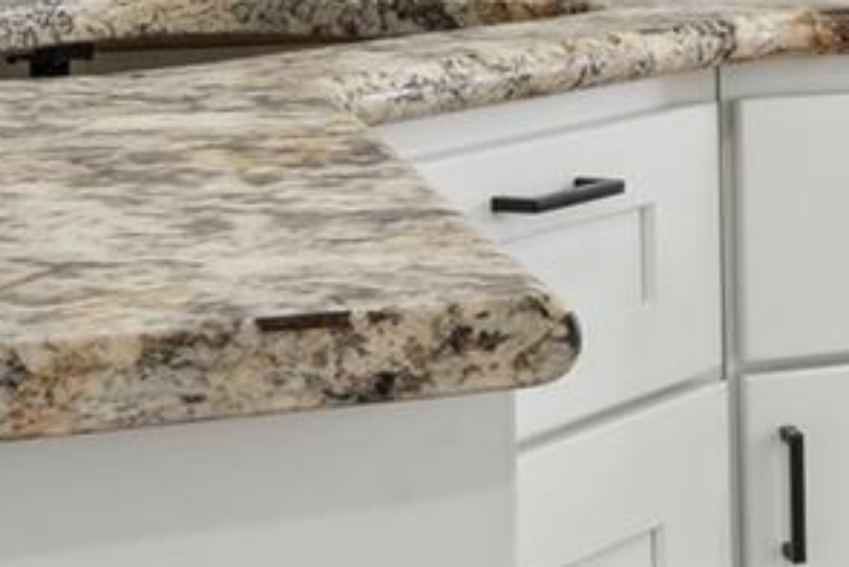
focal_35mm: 118
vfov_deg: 11.1
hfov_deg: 14.2
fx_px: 2784
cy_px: -307
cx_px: 1753
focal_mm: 17
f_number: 11
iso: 100
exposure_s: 1/2.5
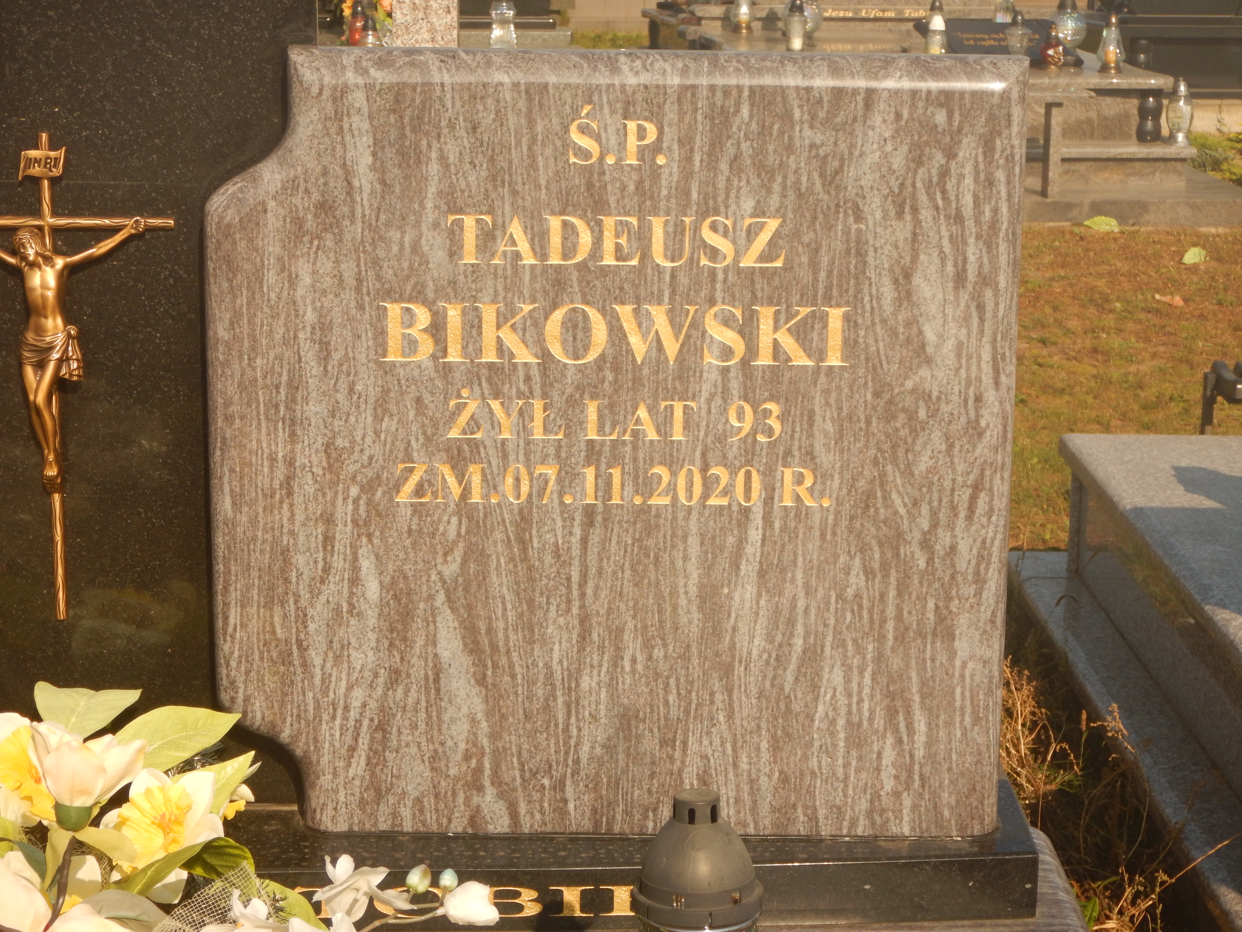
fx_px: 2583
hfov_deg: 27.0
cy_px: 466
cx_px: 621
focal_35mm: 72
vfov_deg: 20.4
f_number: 4.5
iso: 125
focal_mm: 13
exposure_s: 1/800
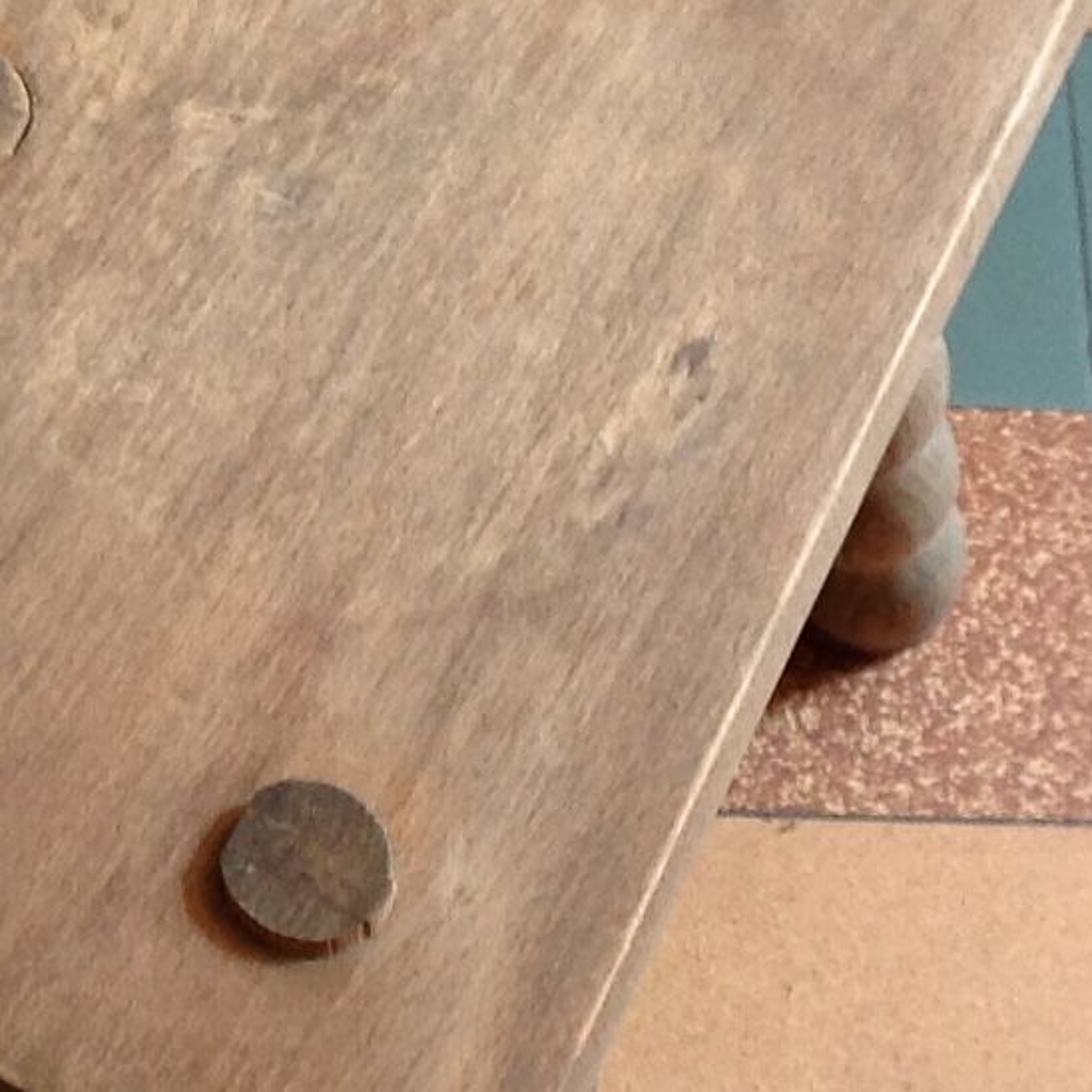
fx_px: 5211
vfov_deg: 11.9
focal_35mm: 146
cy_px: 793
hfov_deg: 11.8
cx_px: -143
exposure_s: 1/15
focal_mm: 4.28
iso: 64
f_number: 2.4
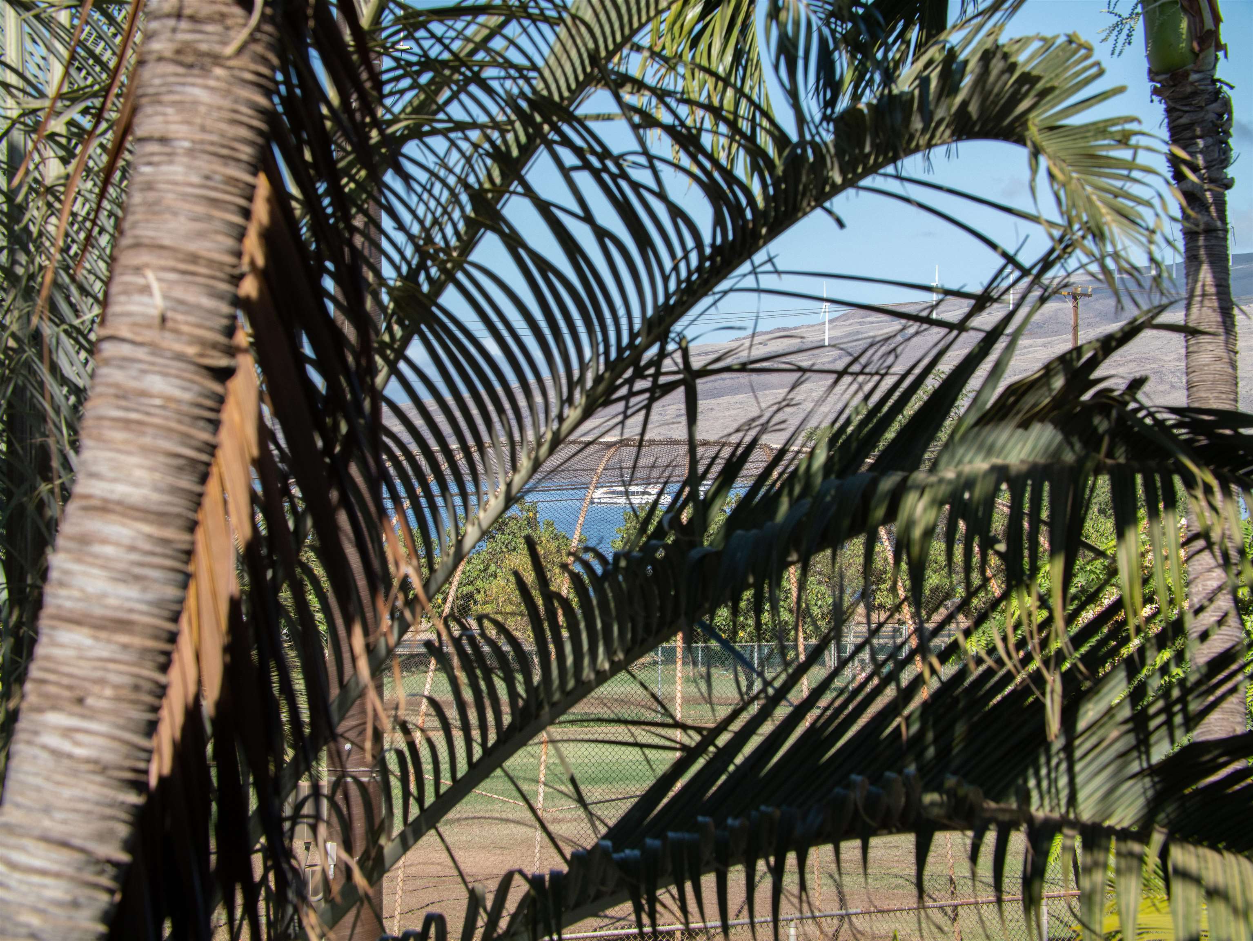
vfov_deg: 11.1
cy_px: 470
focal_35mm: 134
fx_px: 4852
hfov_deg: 14.7
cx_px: 626
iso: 400
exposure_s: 1/250
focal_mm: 67
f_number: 8
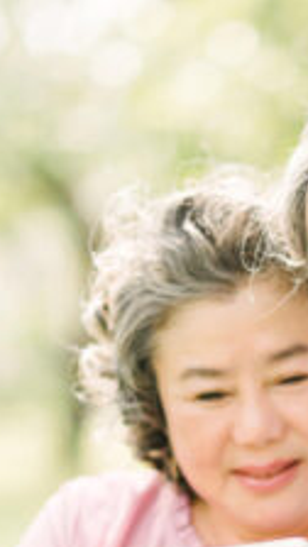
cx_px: 392
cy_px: 468
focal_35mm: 249
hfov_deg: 4.9
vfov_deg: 8.6
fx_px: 3615
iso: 160
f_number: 2
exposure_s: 1/1000
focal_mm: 85
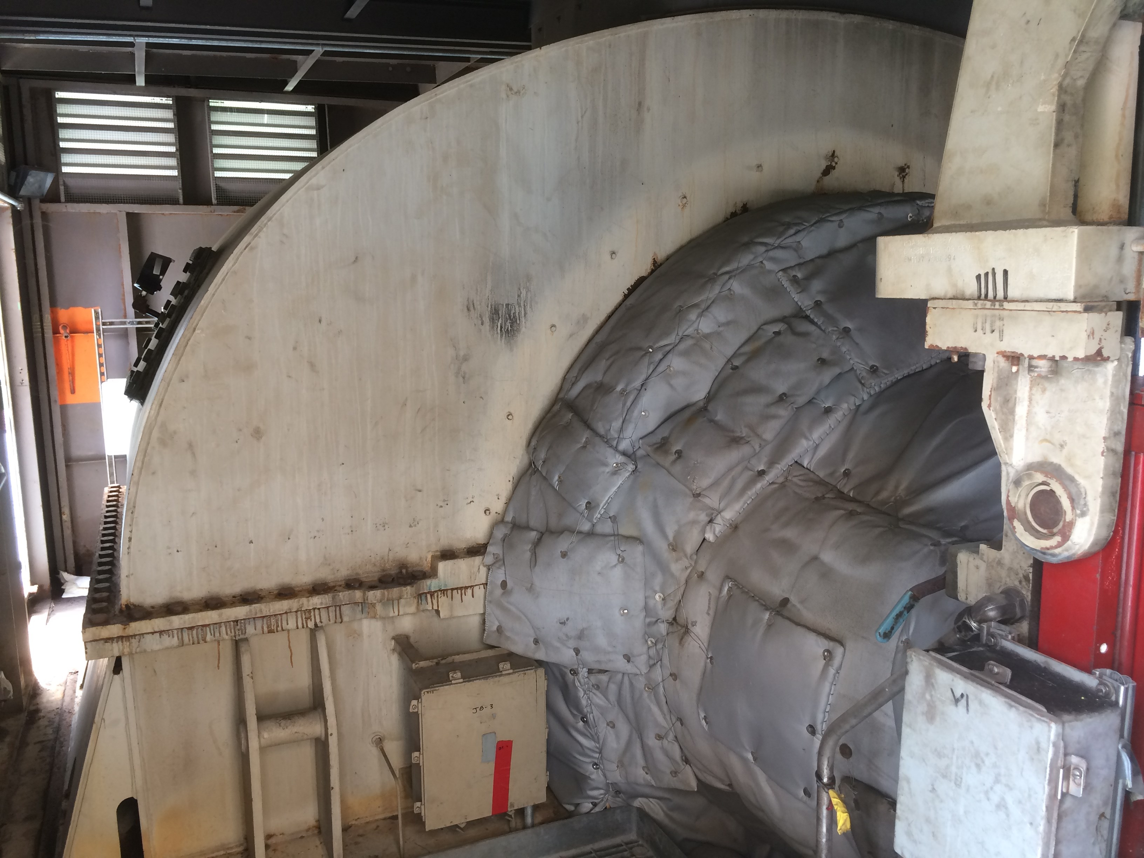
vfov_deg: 48.2
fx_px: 958
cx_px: 572
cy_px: 429
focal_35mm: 29
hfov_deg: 61.7
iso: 40
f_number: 2.2
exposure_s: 1/30
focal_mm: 4.15
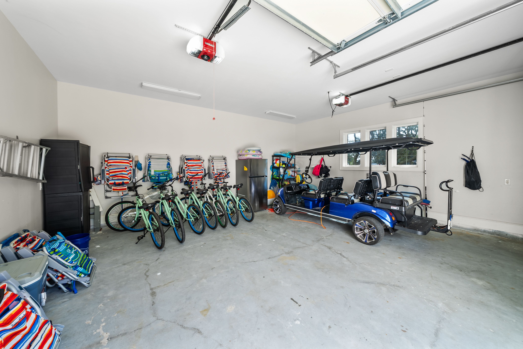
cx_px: 262
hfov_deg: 112.6
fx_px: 174
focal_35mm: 12
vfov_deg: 90.1
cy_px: 174
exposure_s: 1/4
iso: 80
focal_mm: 12
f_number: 7.1
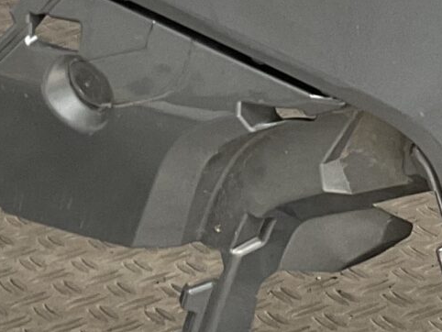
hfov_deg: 12.7
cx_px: 387
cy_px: -46
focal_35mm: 154
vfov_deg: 9.5
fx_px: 1967
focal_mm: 3
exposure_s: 1/60
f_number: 1.8
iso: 64
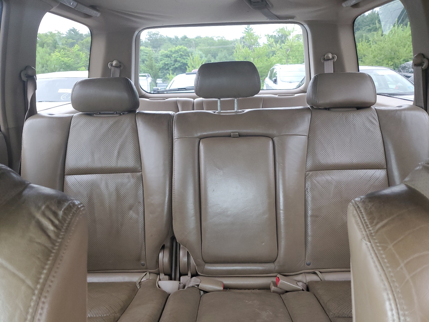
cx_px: 214
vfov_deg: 53.1
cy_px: 161
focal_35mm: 26
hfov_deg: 67.3
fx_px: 322
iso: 103
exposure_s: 1/60.2
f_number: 1.5
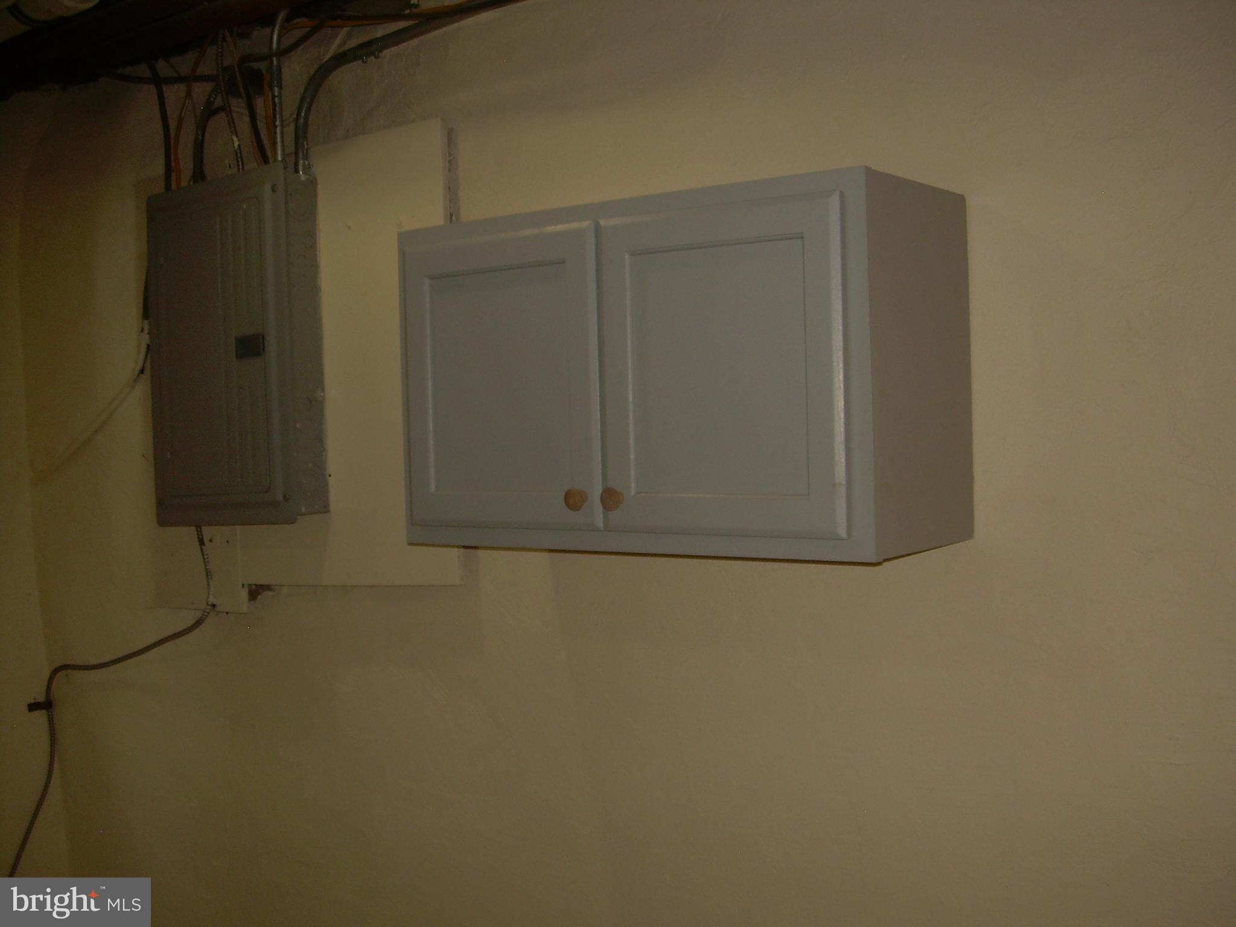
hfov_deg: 49.0
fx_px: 1357
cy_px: 464
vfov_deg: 37.7
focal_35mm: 38
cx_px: 618
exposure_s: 1/60
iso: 50
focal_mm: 6.3
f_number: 2.8
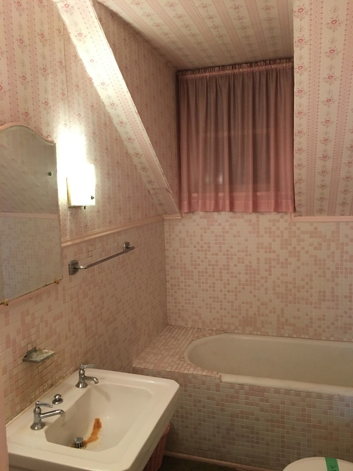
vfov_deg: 61.7
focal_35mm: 29
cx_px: 176
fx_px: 394
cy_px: 236
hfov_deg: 48.2
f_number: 2.2
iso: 200
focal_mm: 4.15
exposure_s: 1/20
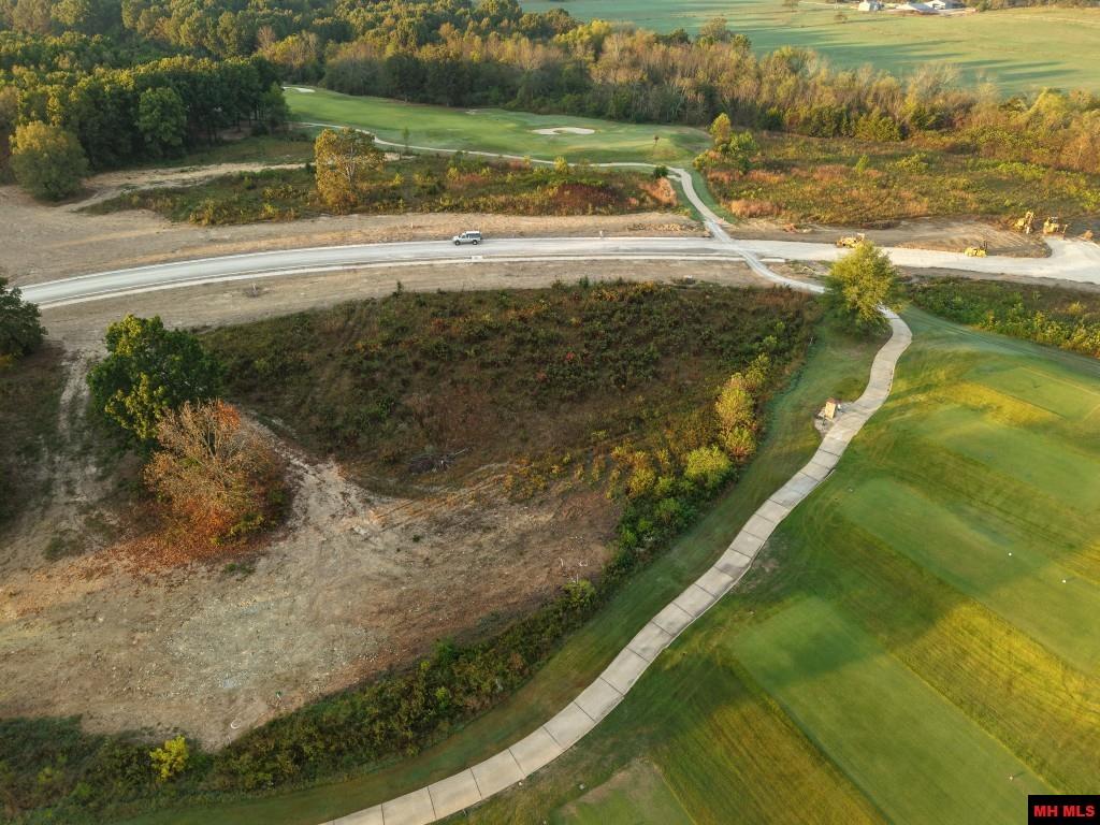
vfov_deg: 56.8
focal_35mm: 24
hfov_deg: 71.6
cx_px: 550
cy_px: 412
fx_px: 763
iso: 100
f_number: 1.8
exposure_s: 1/160
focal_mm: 8.67
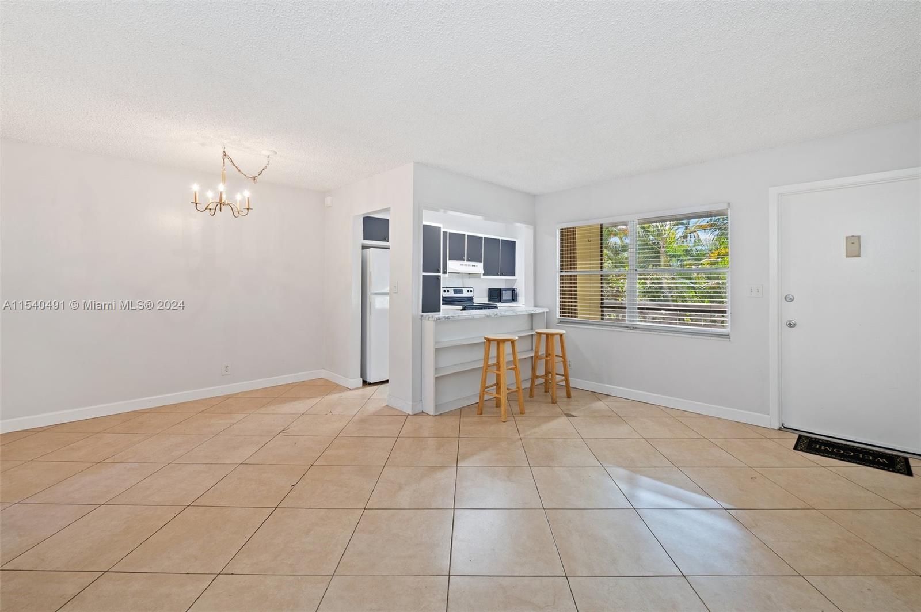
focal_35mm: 14
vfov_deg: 81.1
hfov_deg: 104.3
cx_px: 460
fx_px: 358
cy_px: 306
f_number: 8
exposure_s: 1/2
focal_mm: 14
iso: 200
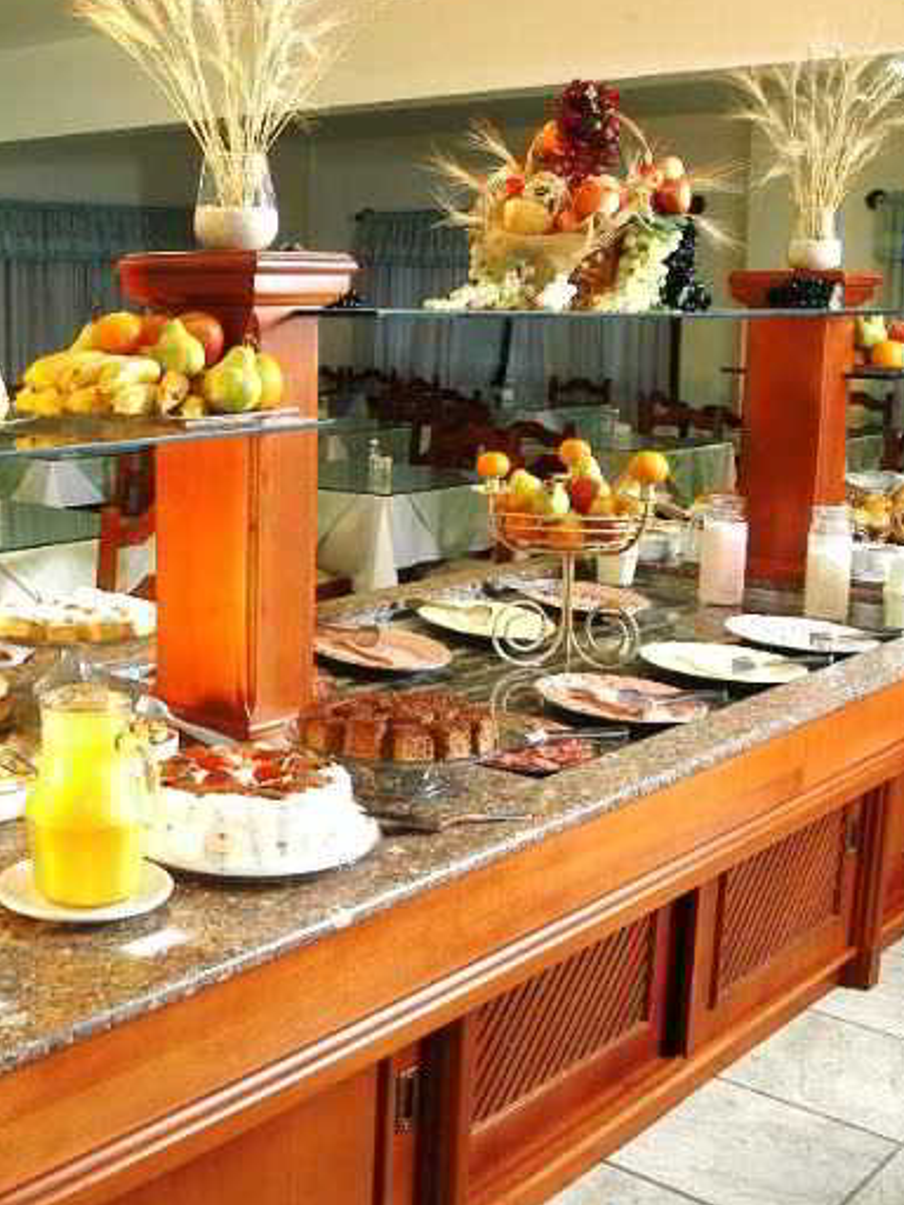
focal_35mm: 54
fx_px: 1880
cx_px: 129
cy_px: 593
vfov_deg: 35.5
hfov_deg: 26.3
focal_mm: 24
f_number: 11
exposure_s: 1/1.6
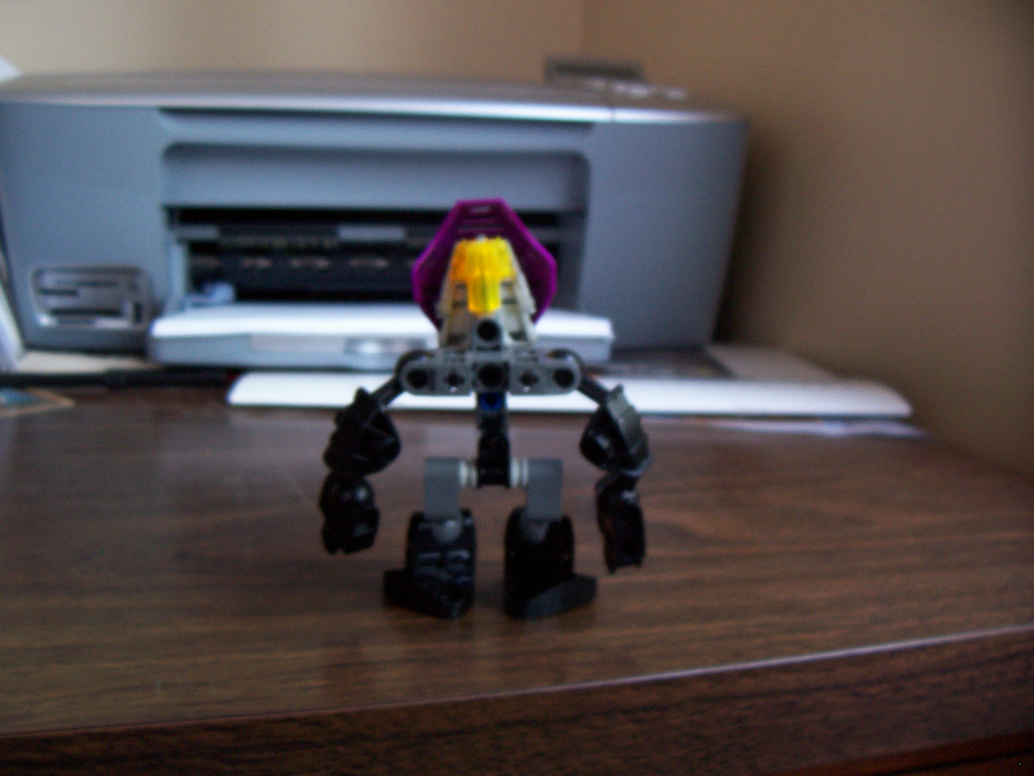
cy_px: 388
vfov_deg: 41.8
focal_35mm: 34
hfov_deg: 54.0
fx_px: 1016
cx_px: 517
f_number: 2.7
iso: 160
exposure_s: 1/8
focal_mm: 5.6
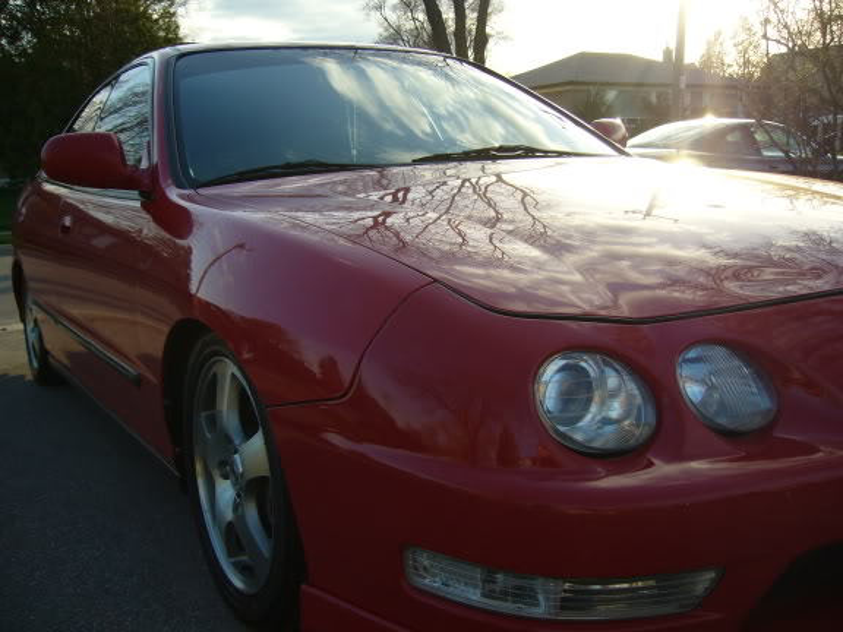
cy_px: 316
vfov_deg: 40.7
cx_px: 422
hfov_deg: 52.6
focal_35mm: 35
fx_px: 852
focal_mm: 5.8
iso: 64
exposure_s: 1/400
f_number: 2.8
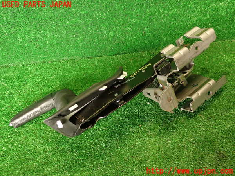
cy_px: 88
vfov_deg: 44.2
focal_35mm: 32
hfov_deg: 56.8
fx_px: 217
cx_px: 118
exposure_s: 1/30
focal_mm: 5.79
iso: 320
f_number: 2.4
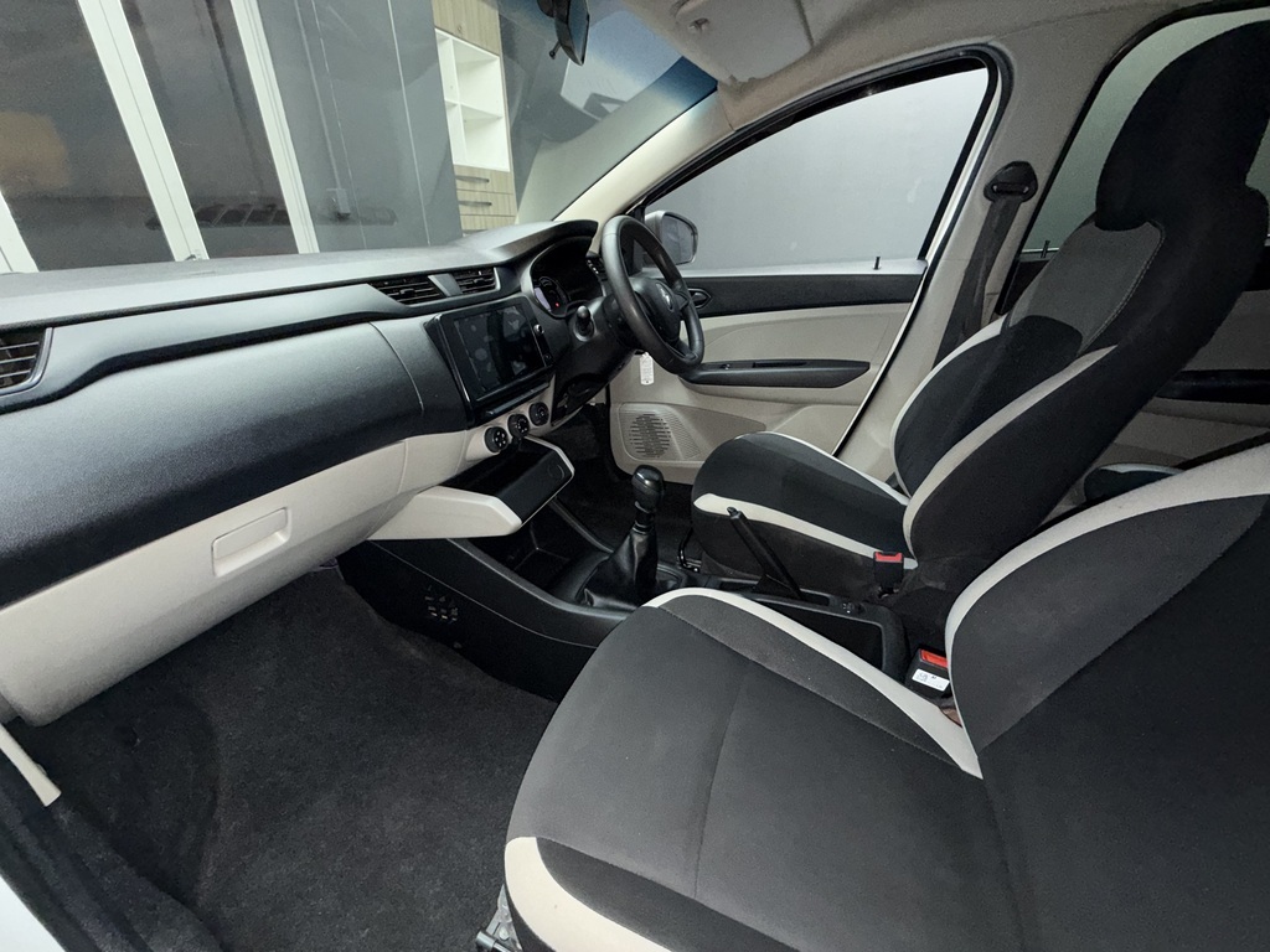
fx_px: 514
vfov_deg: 85.7
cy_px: 476
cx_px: 635
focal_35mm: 14
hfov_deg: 102.1
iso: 160
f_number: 2.2
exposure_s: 1/33
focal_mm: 2.22
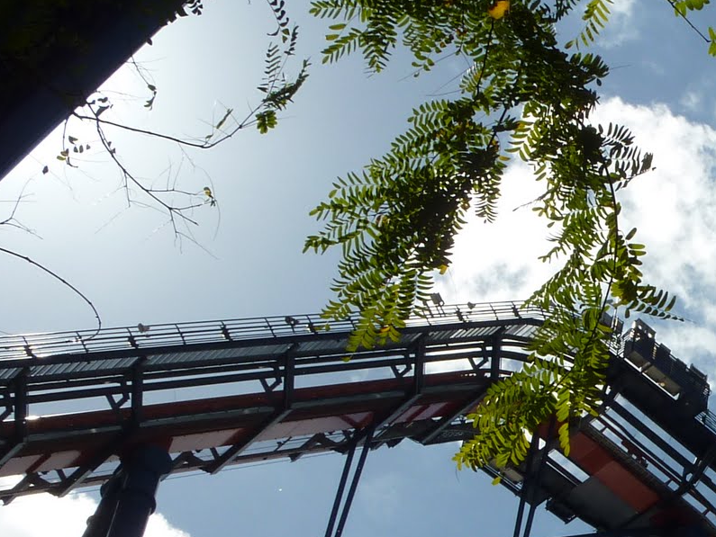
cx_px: 829
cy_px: 515
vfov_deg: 14.2
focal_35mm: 103
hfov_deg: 18.2
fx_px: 2131
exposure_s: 1/640
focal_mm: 6.5
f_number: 6.3
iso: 80
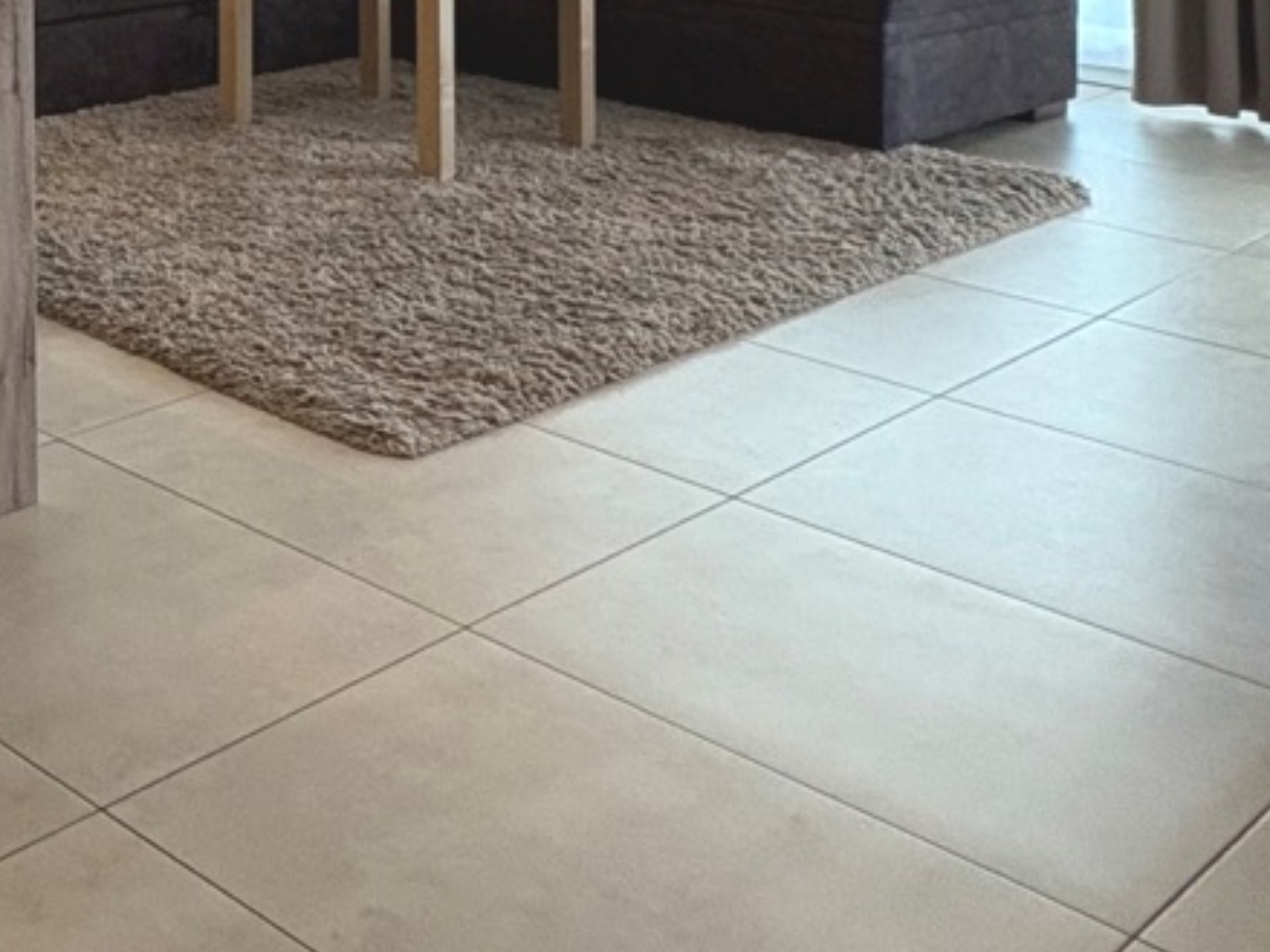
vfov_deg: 24.5
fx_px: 1871
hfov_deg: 29.1
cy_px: -321
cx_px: -446
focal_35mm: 51
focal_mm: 2.22
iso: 250
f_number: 2.2
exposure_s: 1/50
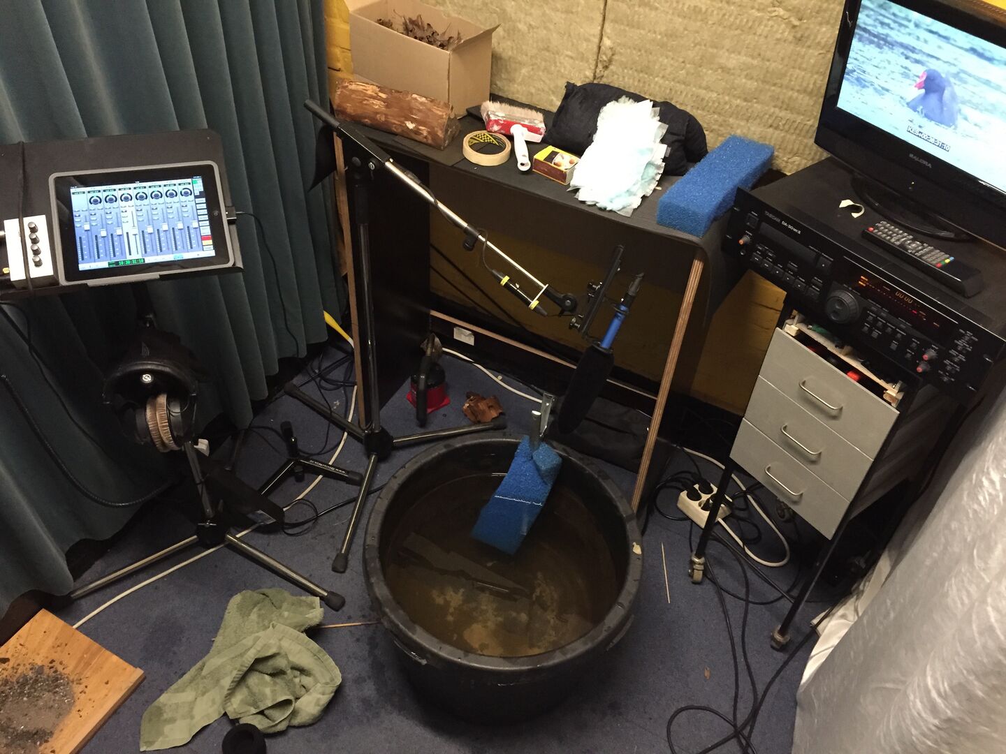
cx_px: 503
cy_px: 377
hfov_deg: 61.7
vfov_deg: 48.2
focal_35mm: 29
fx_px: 843
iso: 320
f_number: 2.2
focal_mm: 4.15
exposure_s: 1/15
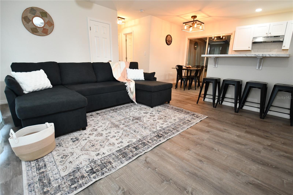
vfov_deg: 73.7
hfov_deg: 96.7
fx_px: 130
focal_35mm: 16
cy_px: 98
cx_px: 146
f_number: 4
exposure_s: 1/60
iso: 800
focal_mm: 11
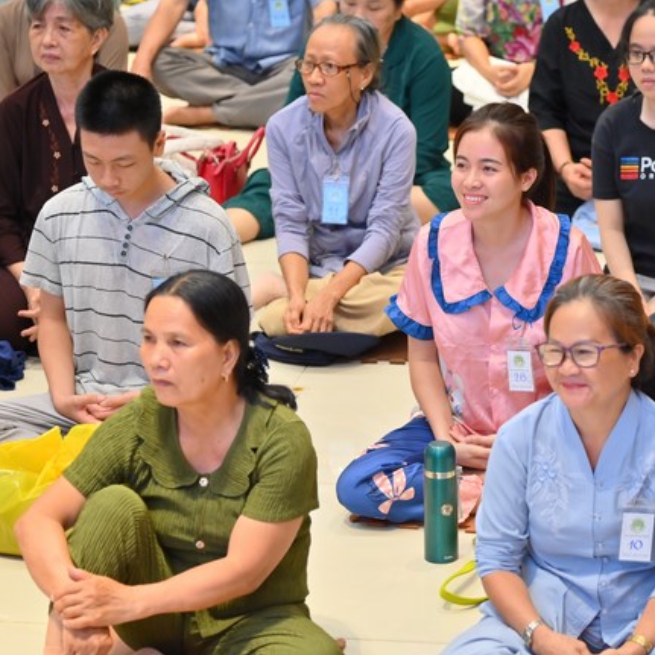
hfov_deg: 12.4
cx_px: 444
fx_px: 3018
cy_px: 328
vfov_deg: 12.4
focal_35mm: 141
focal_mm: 110
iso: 1250
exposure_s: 1/80
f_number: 4.5
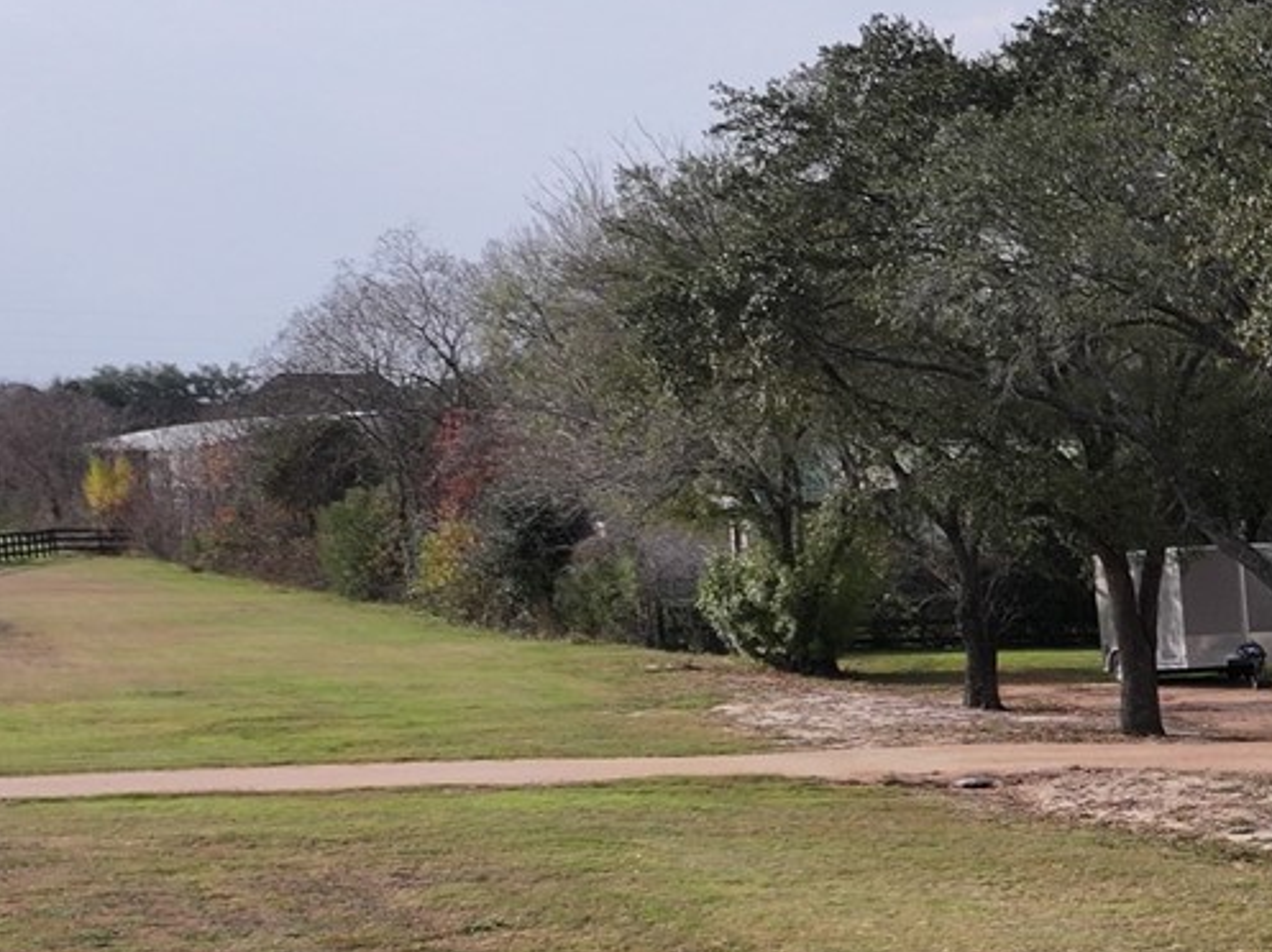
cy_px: 1153
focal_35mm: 99
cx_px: 2202
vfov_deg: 14.4
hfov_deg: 16.9
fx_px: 3635
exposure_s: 1/2500
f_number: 2.8
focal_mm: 12.29
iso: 120
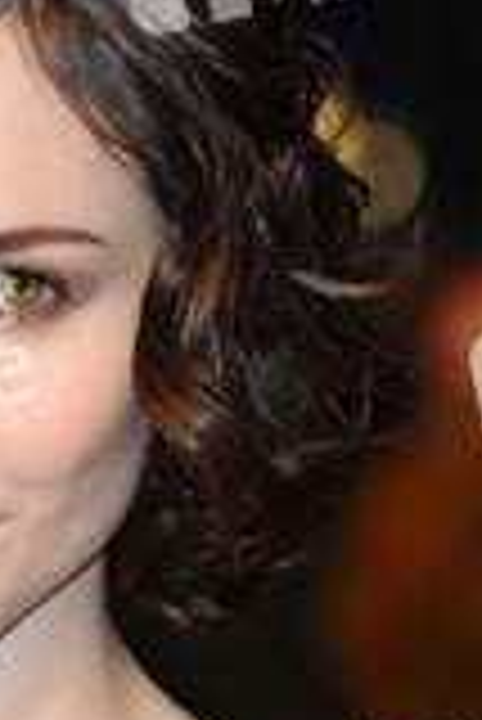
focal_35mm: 542
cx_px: -65
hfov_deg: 2.5
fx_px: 10866
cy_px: 603
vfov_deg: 3.8
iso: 320
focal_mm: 145
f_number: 4.5
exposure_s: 1/200
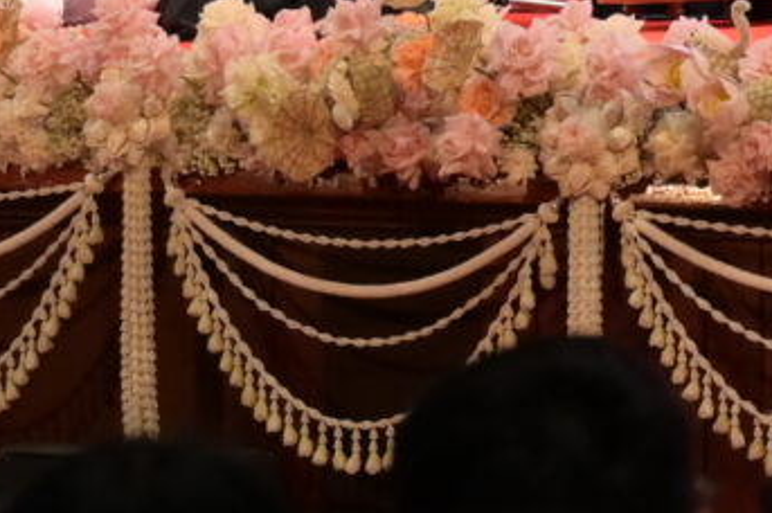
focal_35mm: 448
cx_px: 2393
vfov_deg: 3.0
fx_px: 9598
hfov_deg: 4.4
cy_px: -717
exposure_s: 1/100
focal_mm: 60
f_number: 4
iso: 1600
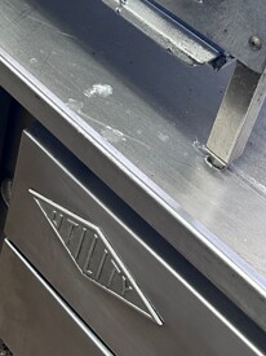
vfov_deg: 23.9
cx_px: -40
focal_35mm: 71
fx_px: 728
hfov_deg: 19.7
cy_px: -113
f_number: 1.78
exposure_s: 1/80
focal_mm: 6.86
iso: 250
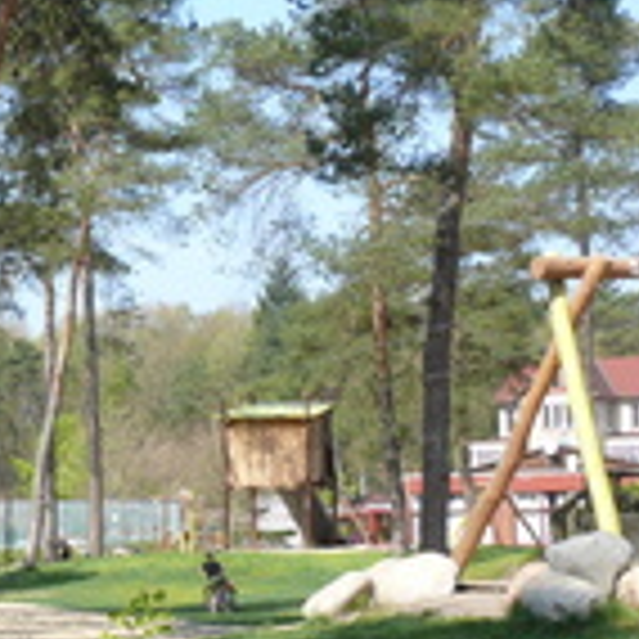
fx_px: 2360
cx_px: -502
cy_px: 504
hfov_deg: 13.8
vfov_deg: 15.3
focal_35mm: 113
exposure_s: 1/250
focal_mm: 7.4
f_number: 5.6
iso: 100
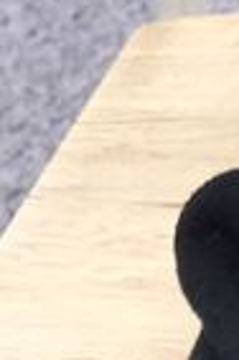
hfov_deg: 8.3
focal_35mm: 147
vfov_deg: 11.8
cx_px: 641
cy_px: -461
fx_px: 1471
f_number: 1.8
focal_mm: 4.65
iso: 320
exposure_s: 1/50
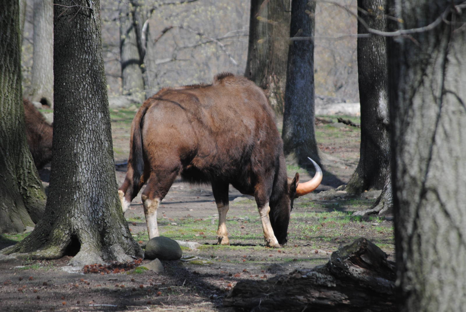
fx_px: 3888
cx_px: 233
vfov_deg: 4.6
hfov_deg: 6.9
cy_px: 156
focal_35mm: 300
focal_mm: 200
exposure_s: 1/500
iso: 250
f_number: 5.6
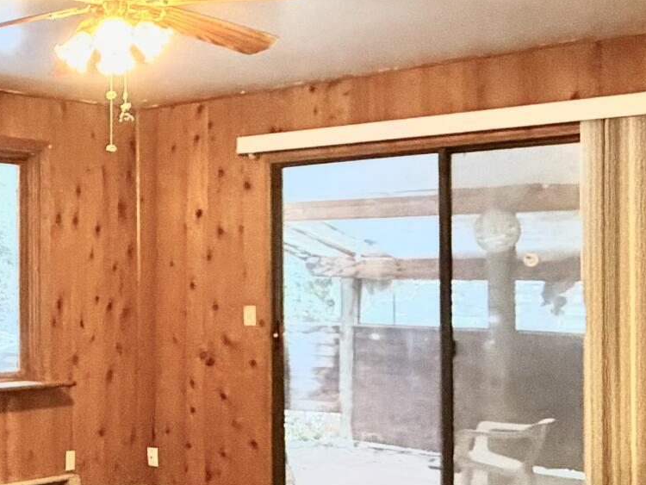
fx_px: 1045
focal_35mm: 56
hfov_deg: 28.6
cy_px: 261
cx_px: -175
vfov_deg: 26.1
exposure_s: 1/60
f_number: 2.2
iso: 1250
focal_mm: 2.22
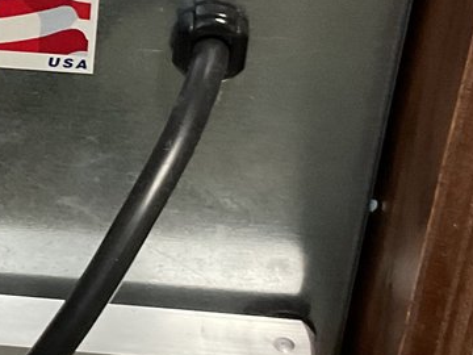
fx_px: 1667
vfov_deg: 12.1
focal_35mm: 122
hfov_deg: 15.8
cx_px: -10
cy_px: 152
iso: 250
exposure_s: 1/40
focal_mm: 3
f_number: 1.8
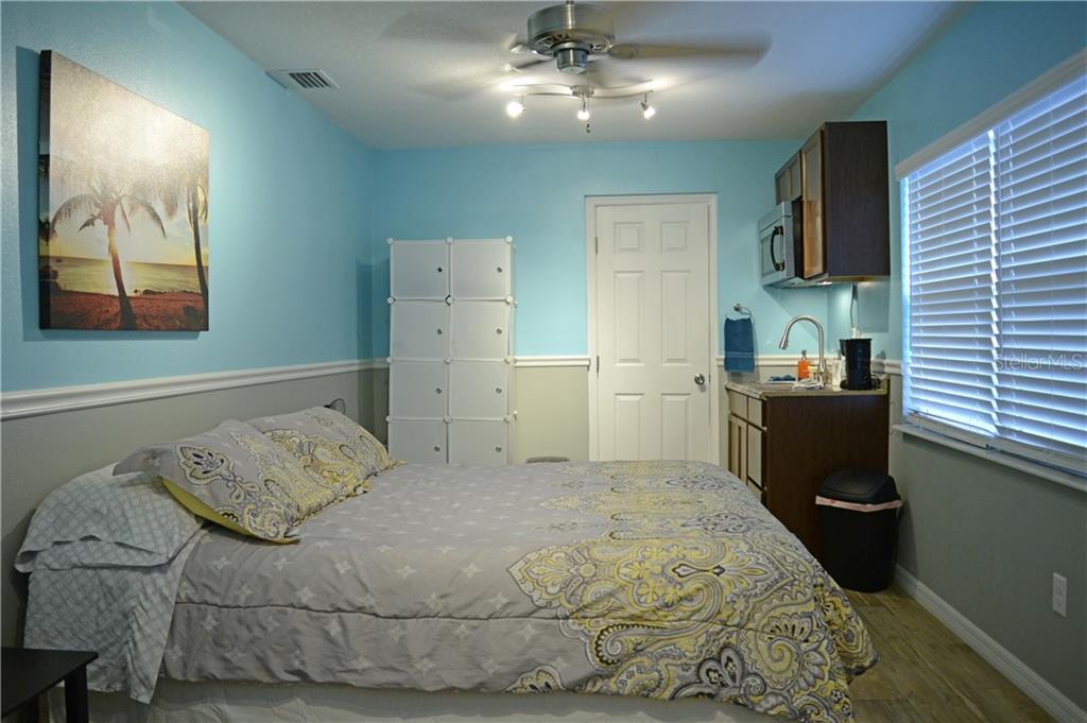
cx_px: 544
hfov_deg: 67.4
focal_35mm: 27
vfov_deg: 47.9
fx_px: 815
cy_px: 362
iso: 640
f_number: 3.5
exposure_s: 1/30
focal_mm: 18
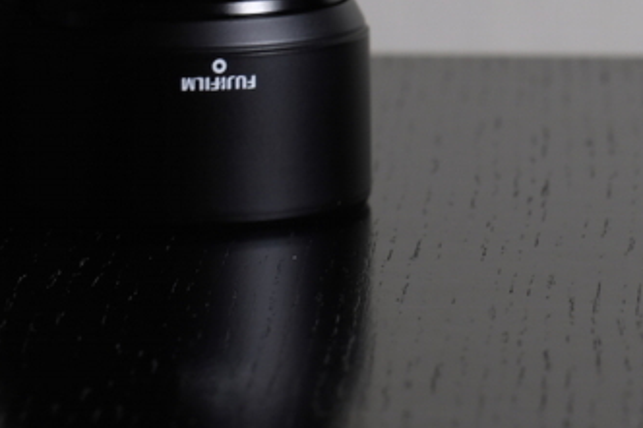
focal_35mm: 417
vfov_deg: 3.3
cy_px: -34
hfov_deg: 4.9
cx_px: 509
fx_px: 7444
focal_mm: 90
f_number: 7.1
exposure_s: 4.5
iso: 200
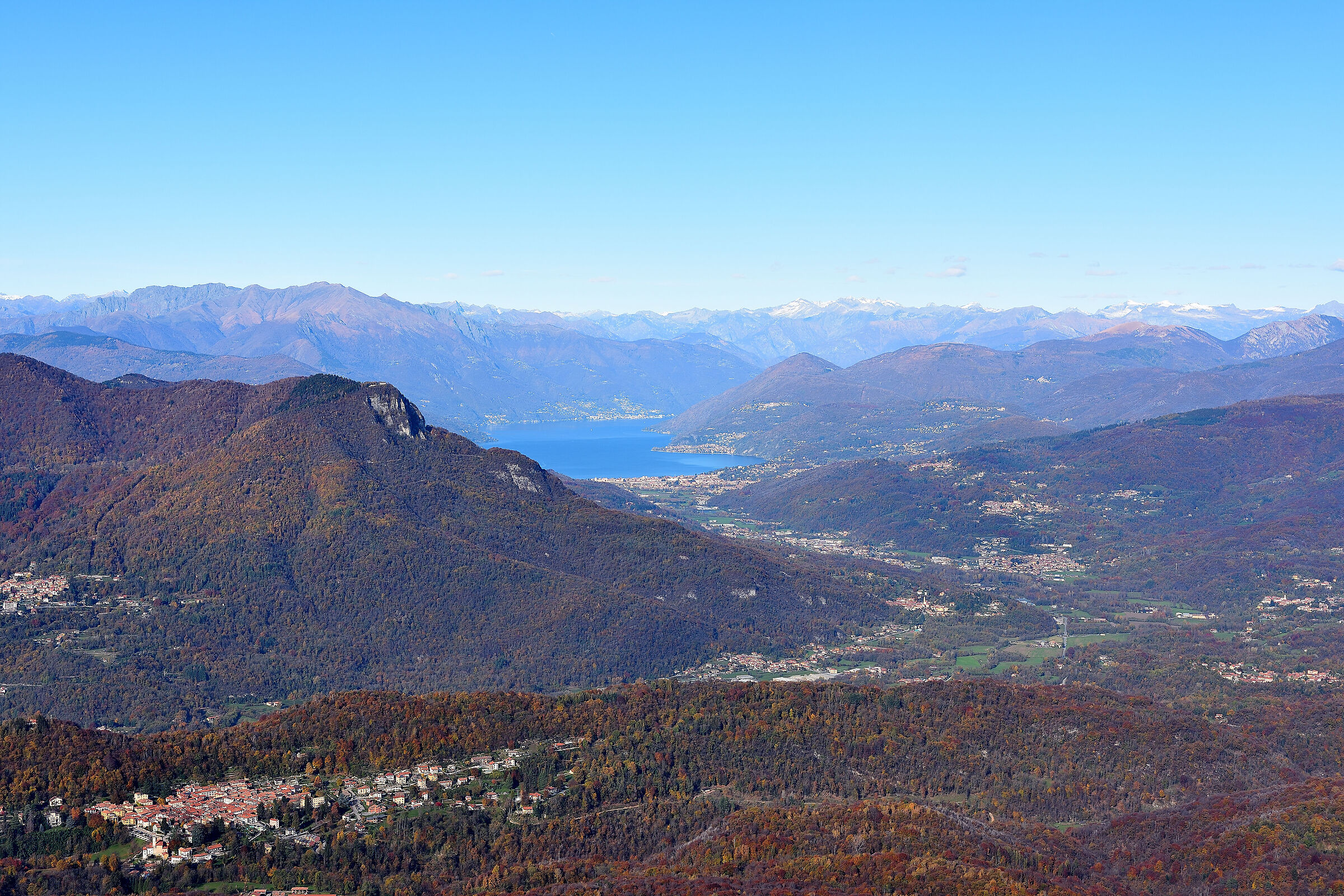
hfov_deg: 37.9
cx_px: 672
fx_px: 1960
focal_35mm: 52
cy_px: 448
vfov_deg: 25.8
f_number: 7.1
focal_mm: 35
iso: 100
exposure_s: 1/320
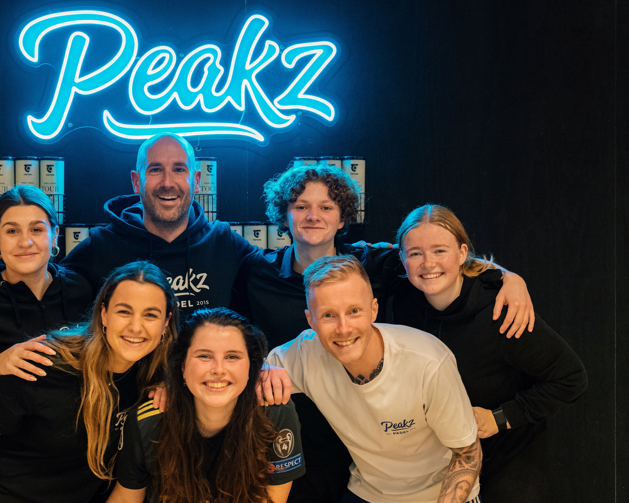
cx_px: 252
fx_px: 1136
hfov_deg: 30.9
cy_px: 252
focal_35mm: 61
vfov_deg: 25.0
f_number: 4
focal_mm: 54
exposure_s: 1/160
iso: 8000
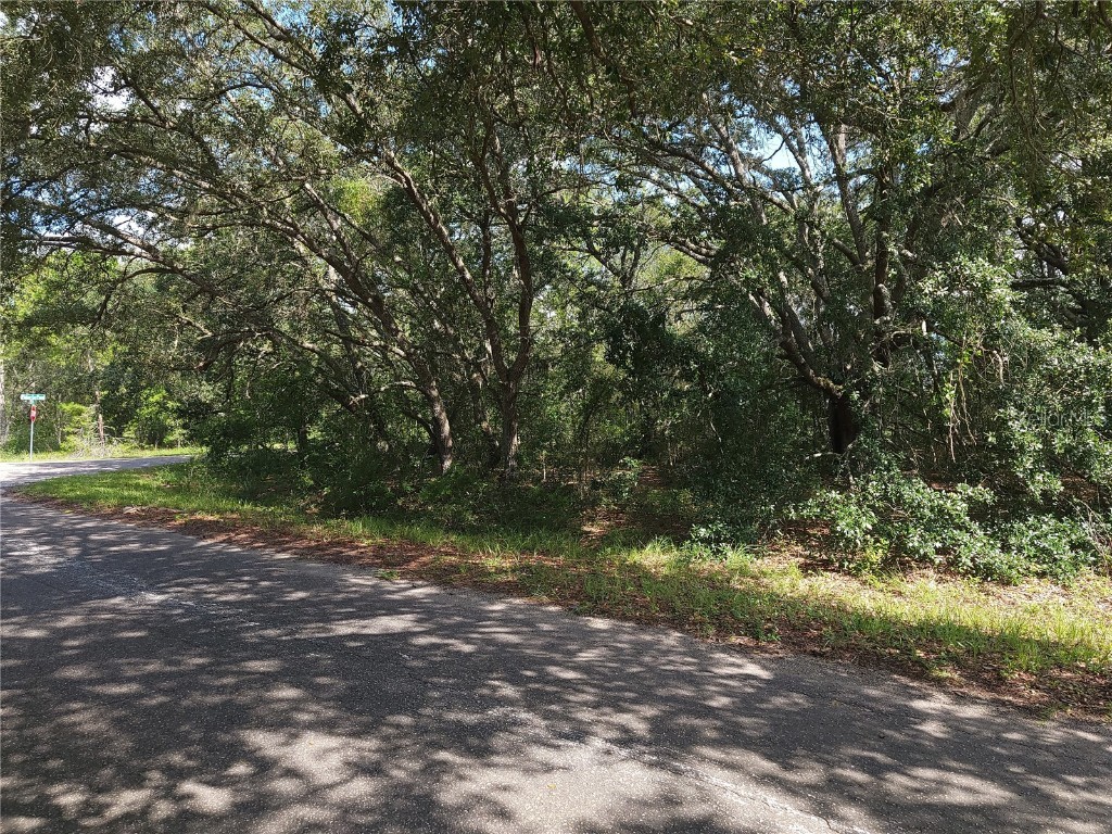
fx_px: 771
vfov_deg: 56.8
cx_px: 556
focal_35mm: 24
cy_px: 417
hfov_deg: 71.6
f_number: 1.8
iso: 16
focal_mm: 6.7
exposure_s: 1/147
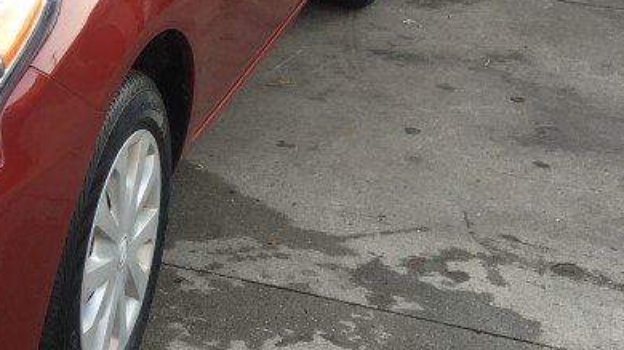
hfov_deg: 22.9
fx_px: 1373
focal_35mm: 83
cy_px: -8
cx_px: -174
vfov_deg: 14.3
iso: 25
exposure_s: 1/191
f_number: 2.2
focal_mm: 4.15
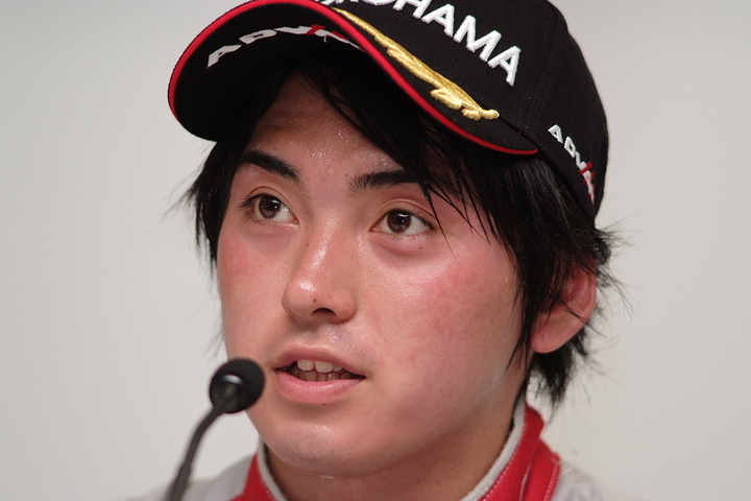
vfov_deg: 5.1
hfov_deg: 7.6
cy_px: 250
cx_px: 376
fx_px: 5632
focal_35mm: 270
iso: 200
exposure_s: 1/250
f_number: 2.8
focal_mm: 180
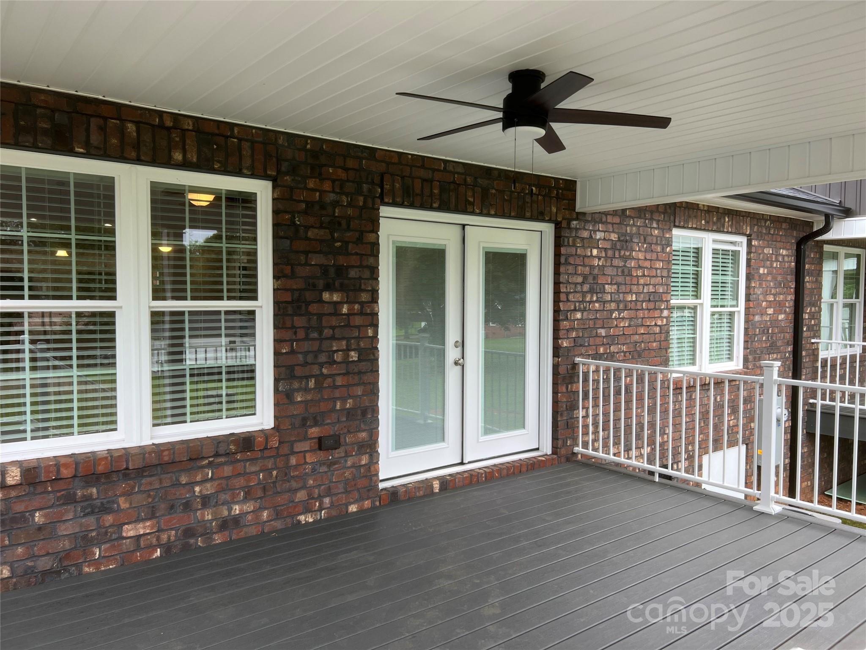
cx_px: 433
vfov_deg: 53.1
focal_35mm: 26
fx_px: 650
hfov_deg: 67.3
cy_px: 325
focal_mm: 5.7
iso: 40
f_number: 1.5
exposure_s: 1/231
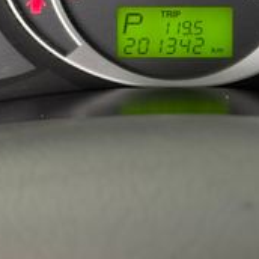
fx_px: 982
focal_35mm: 116
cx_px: 163
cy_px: 20
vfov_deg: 14.8
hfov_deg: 15.0
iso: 80
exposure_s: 1/60
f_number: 1.78
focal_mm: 6.76
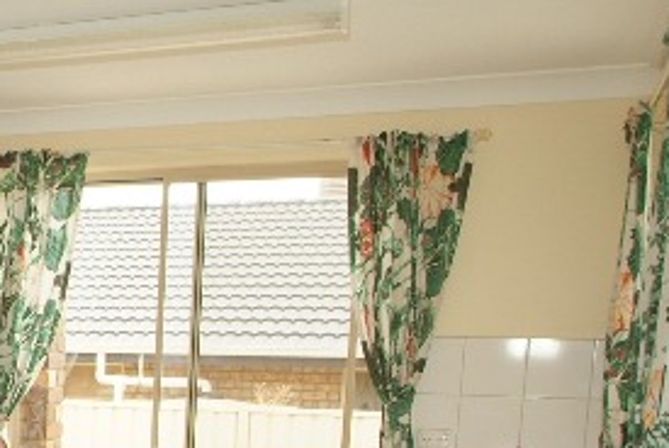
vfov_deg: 20.8
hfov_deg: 28.4
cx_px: -144
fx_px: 1135
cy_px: 534
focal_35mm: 61
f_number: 5.6
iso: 400
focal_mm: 14
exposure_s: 1/90
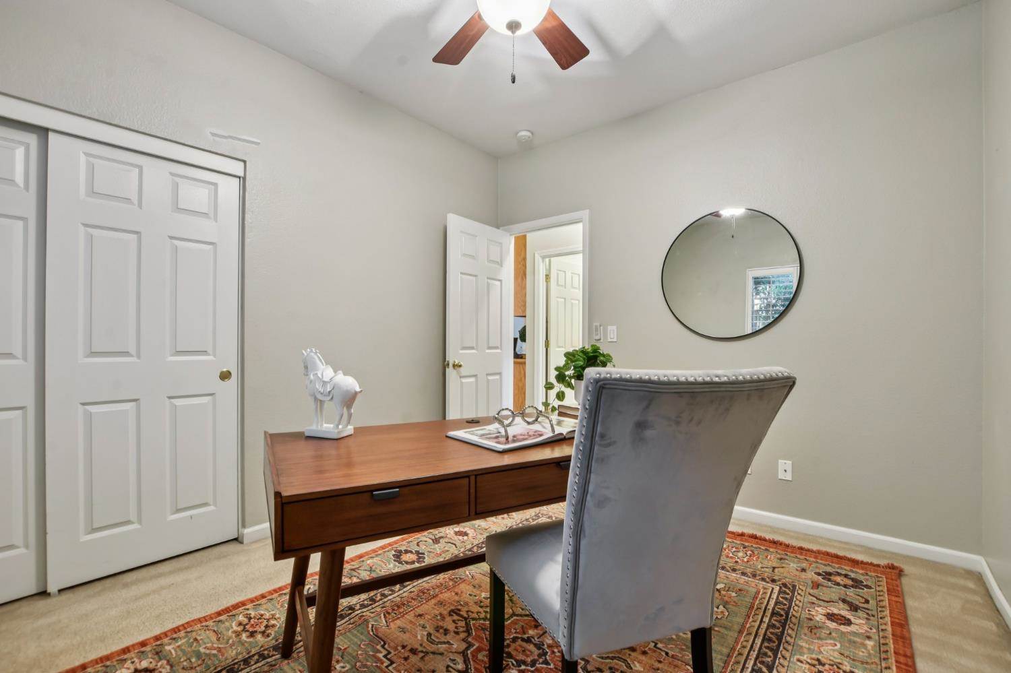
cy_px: 336
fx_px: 421
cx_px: 506
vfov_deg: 77.3
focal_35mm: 15
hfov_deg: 100.4
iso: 100
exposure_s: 2
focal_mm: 10
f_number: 8
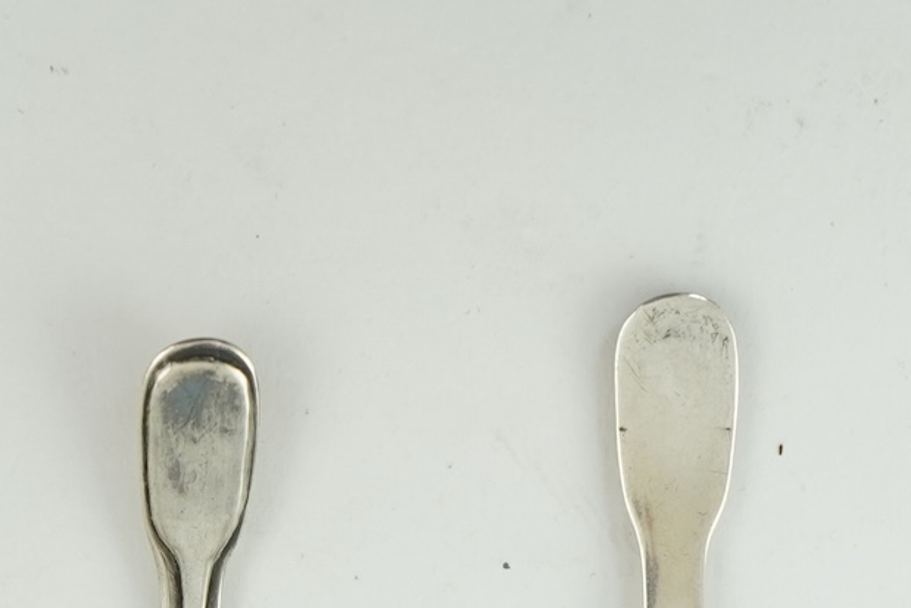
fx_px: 4050
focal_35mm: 160
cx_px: 210
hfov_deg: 12.8
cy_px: 1290
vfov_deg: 8.1
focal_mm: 33
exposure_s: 1/50
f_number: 5.6
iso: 400
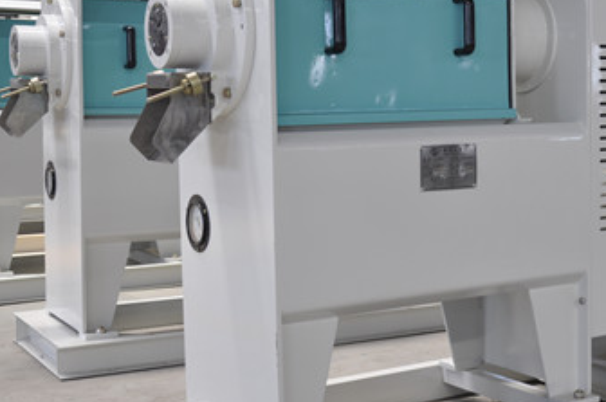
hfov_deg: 29.3
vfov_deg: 20.2
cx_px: 509
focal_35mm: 67
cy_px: 150
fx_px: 1124
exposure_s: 1/50
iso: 200
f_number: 7.1
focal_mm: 25
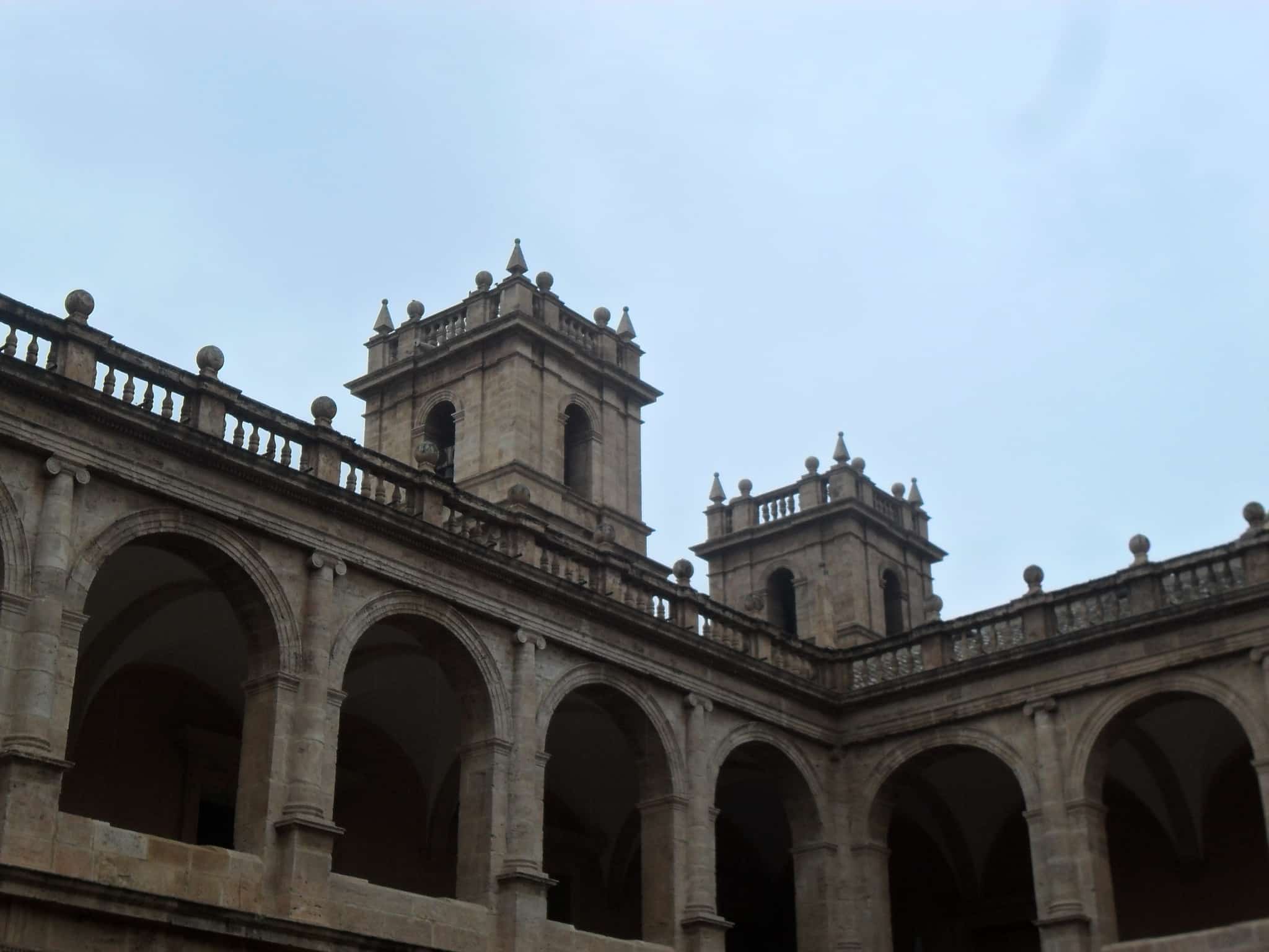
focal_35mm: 52
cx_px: 634
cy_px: 476
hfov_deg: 36.8
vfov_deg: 28.0
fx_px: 1906
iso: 100
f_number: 5
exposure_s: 1/90
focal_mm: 9.3
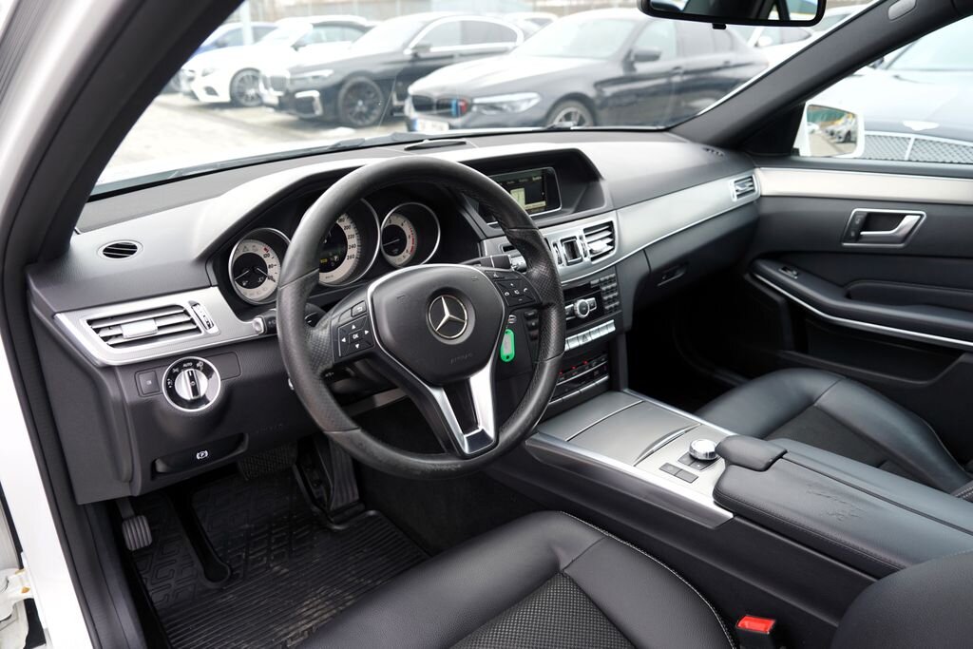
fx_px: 649
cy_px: 324
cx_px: 486
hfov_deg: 73.7
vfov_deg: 53.1
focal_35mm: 24
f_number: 4
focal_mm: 24
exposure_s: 1/60
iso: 100
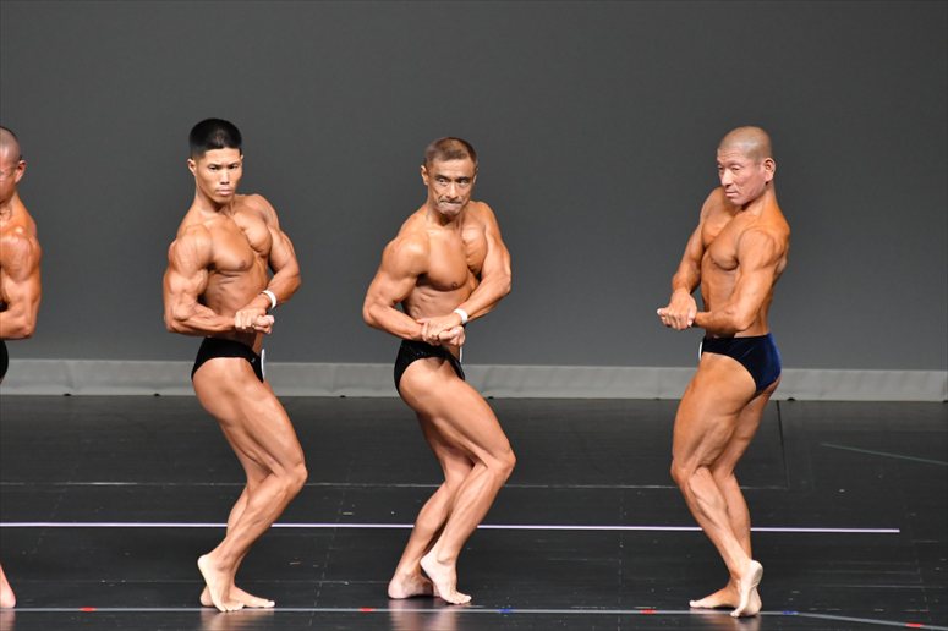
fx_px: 9081
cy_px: 316
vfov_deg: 4.0
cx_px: 474
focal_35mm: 345
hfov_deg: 6.0
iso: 5000
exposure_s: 1/400
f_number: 5.6
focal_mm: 230
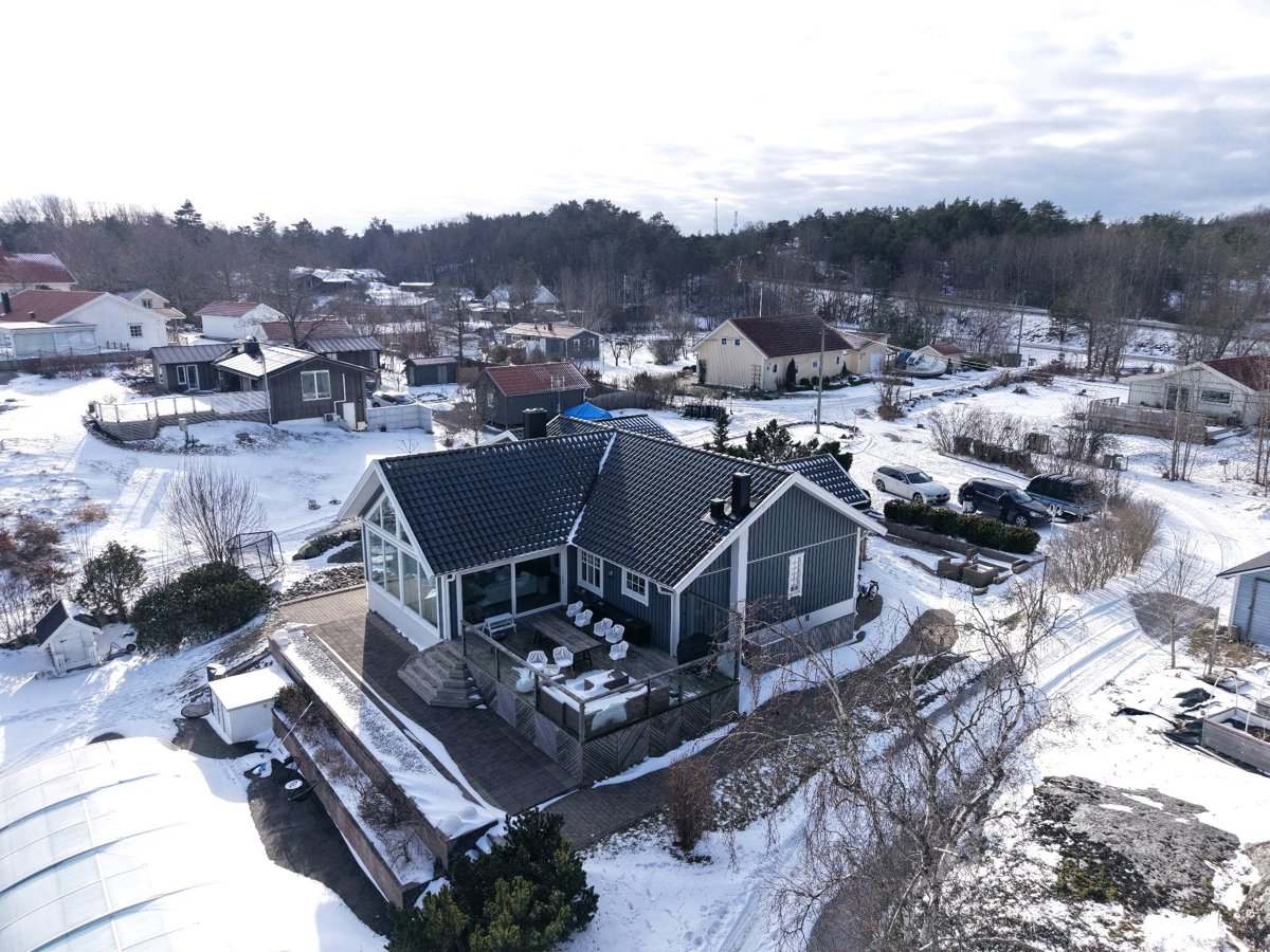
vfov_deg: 56.8
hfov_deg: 71.6
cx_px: 635
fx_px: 881
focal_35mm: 24
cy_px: 476
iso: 200
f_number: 1.8
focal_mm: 8.67
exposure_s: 1/3200
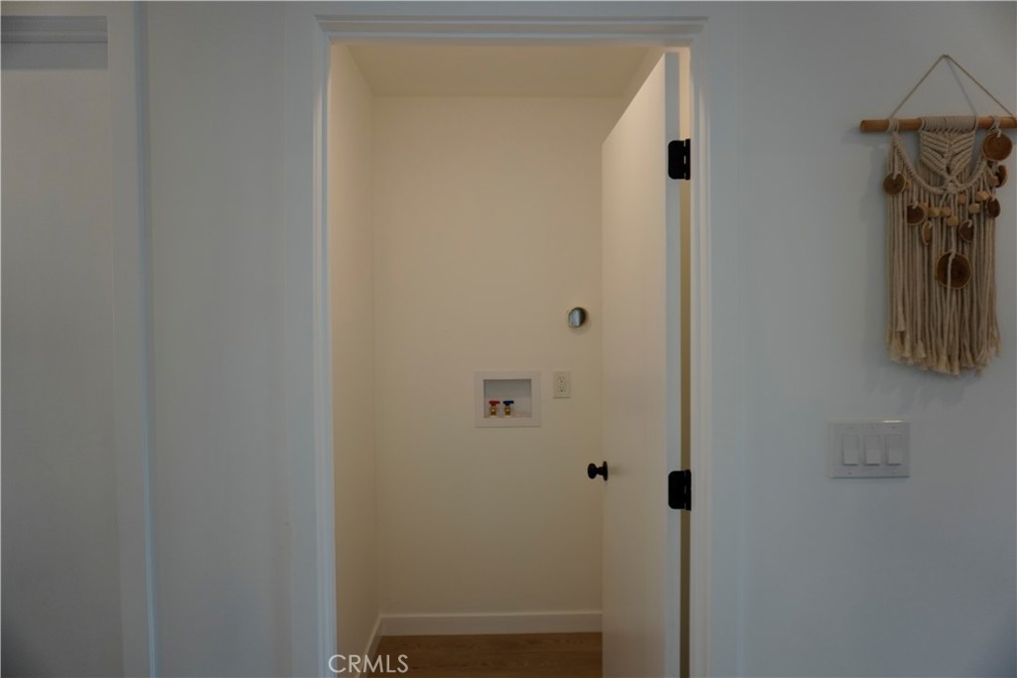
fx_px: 678
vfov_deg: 53.1
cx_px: 508
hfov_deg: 73.7
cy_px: 339
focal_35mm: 24
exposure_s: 1/160
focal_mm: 16
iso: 320
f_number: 4
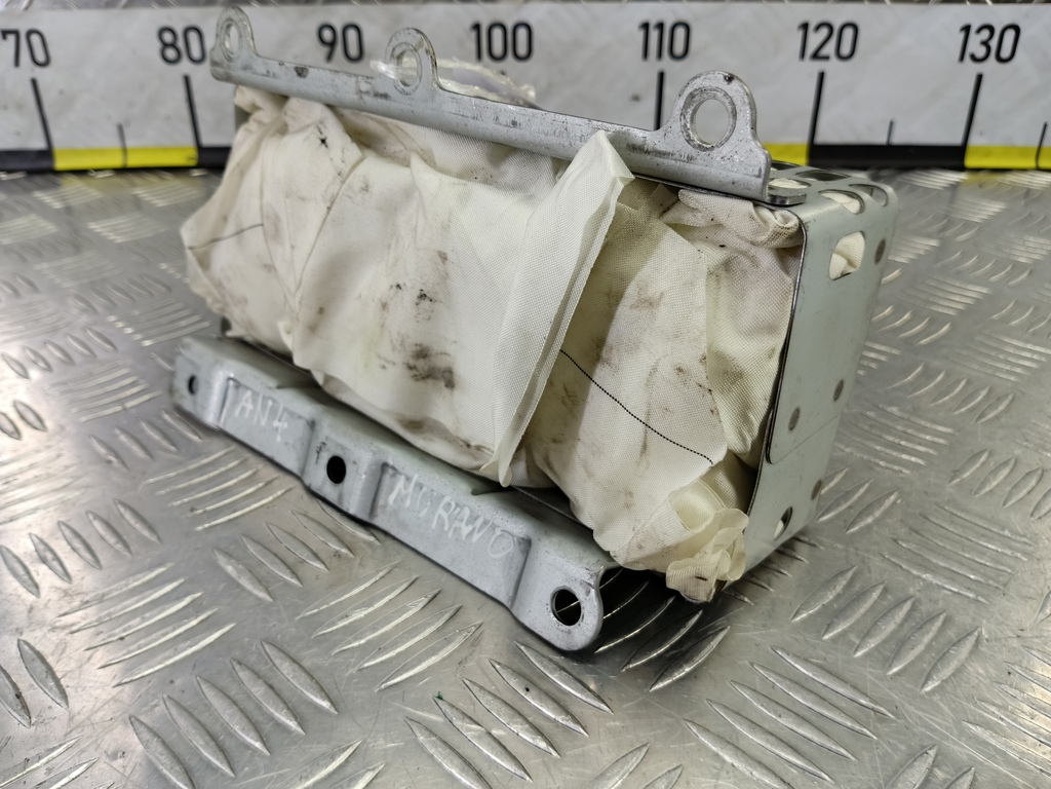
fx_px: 820
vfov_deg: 51.4
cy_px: 394
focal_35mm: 27
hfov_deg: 65.3
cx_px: 526
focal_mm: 4.11
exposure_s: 1/50
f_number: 1.6
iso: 107
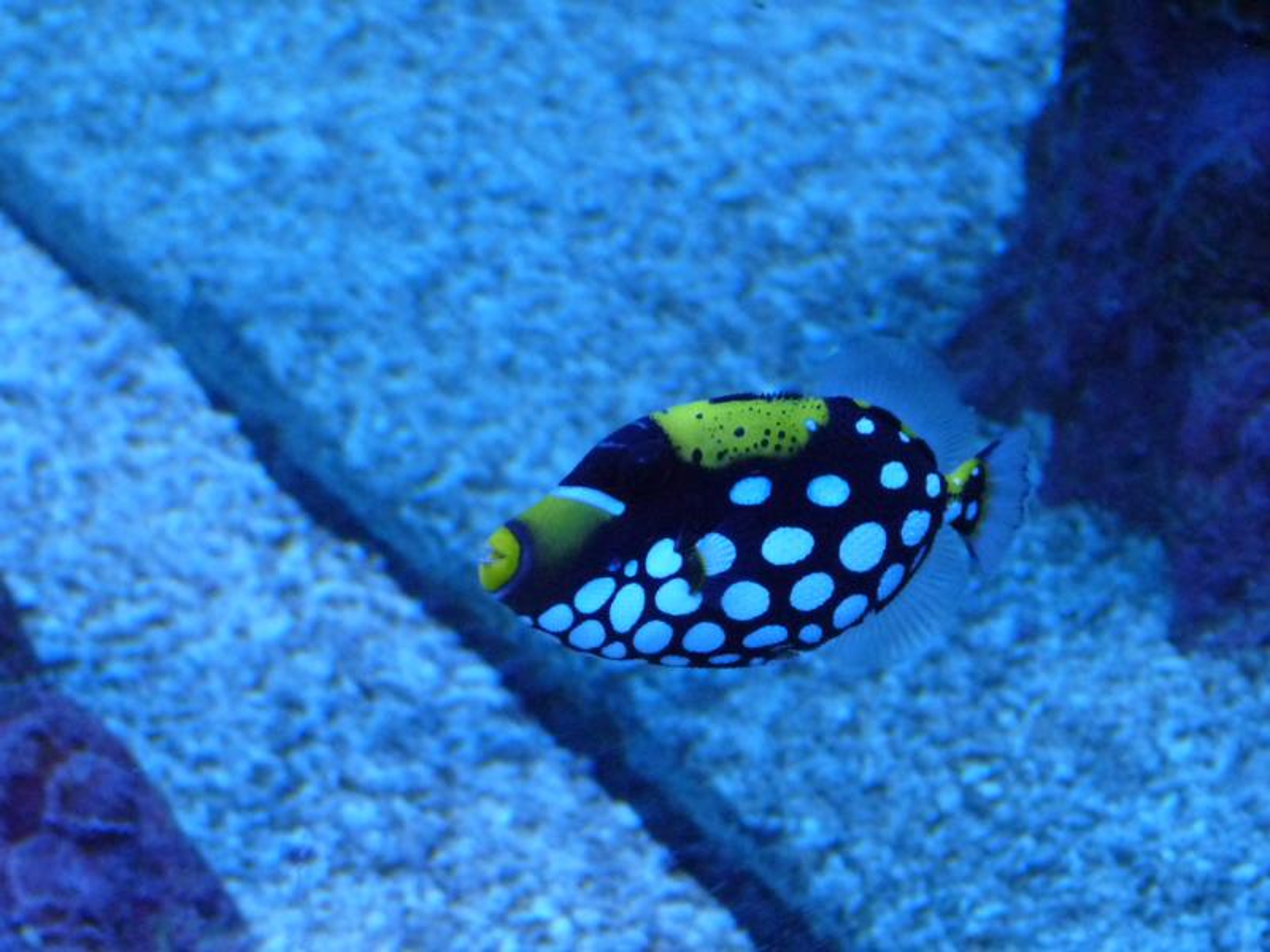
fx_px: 6347
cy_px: 476
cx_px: 635
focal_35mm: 173
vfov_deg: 8.6
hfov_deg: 11.4
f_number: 3.6
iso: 500
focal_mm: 21.6
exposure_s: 1/160
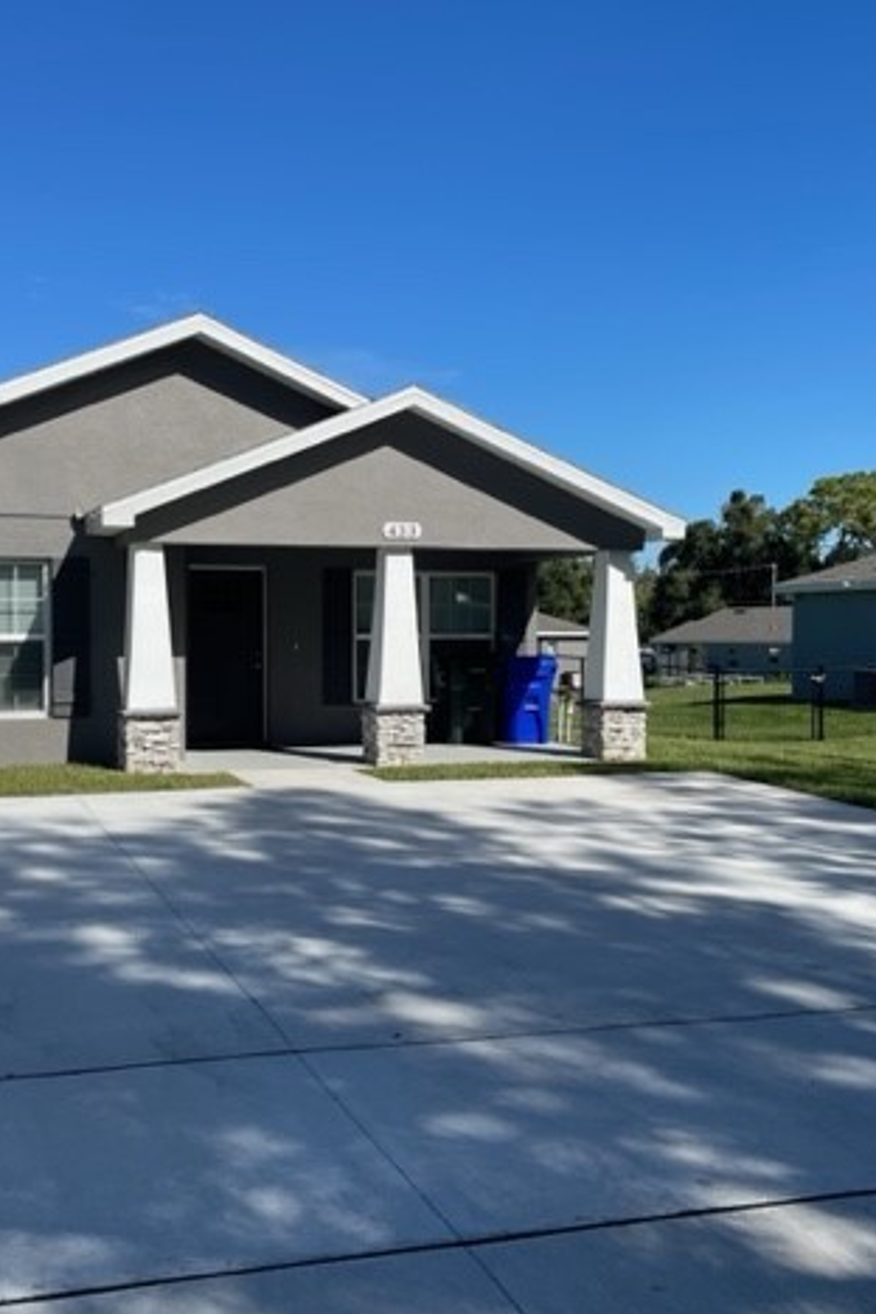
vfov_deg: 51.9
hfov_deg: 35.7
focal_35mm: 37
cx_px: 306
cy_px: 671
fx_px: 1350
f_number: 1.6
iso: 32
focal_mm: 4.2
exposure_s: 1/4651
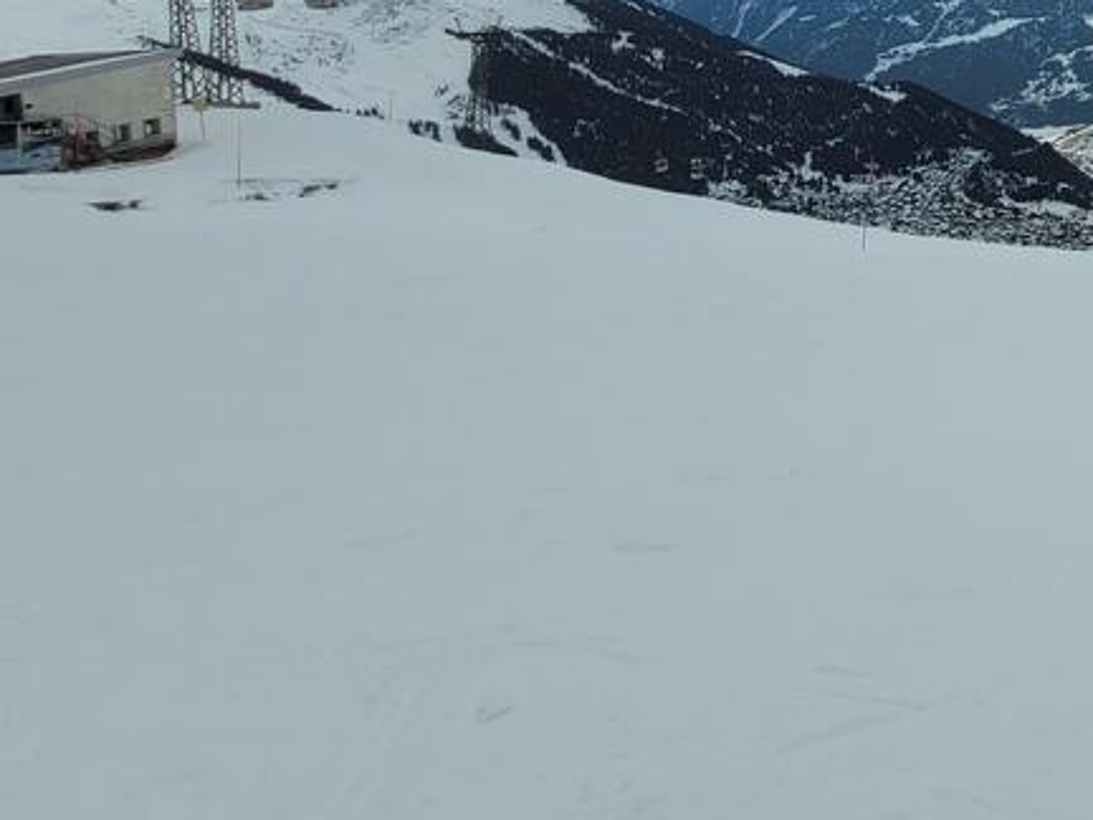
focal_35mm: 31
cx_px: 1283
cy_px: -16
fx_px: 979
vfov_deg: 39.5
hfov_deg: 41.7
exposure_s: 1/2000
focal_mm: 1.74
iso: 40
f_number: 2.2
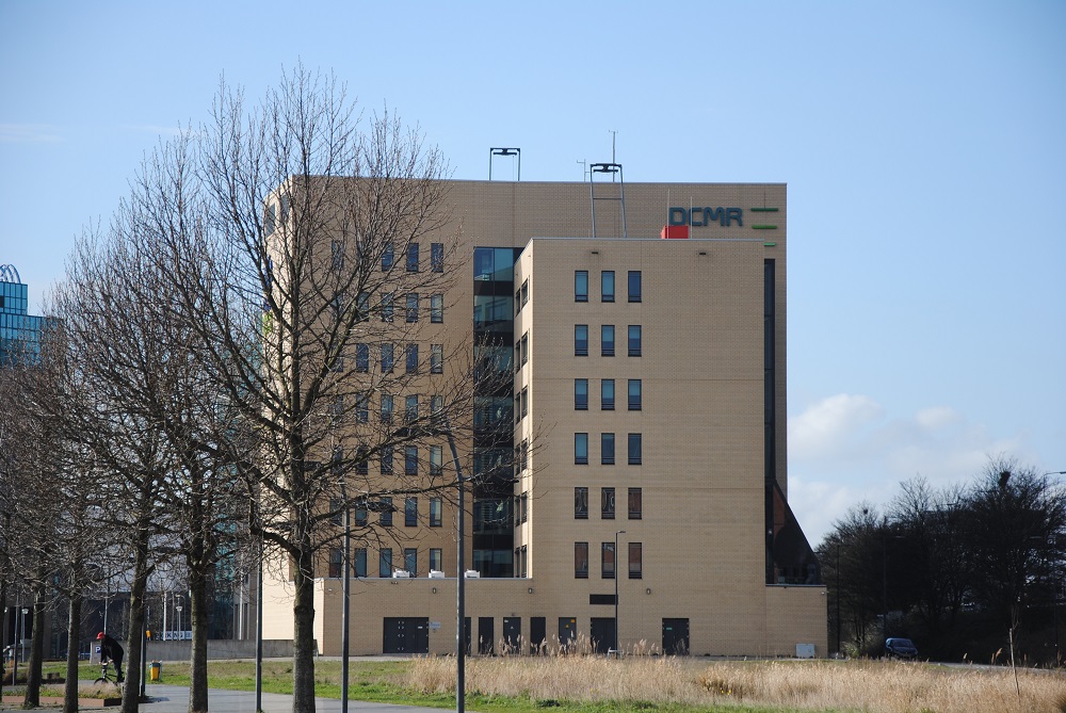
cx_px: 533
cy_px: 356
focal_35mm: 128
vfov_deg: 10.8
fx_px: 3779
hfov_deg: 16.1
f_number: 5.6
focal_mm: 85
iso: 125
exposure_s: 1/500
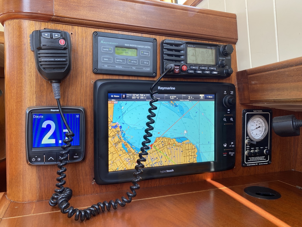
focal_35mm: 26
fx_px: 227
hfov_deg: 67.3
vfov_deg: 53.1
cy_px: 114
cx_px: 151
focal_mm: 4.25
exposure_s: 1/122
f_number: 1.8
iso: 50
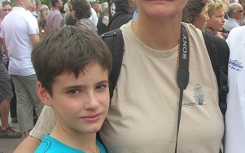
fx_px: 447
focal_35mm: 67
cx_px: 197
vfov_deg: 19.4
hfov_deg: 29.9
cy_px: 68
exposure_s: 1/190
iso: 64
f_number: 4.8
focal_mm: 7.8
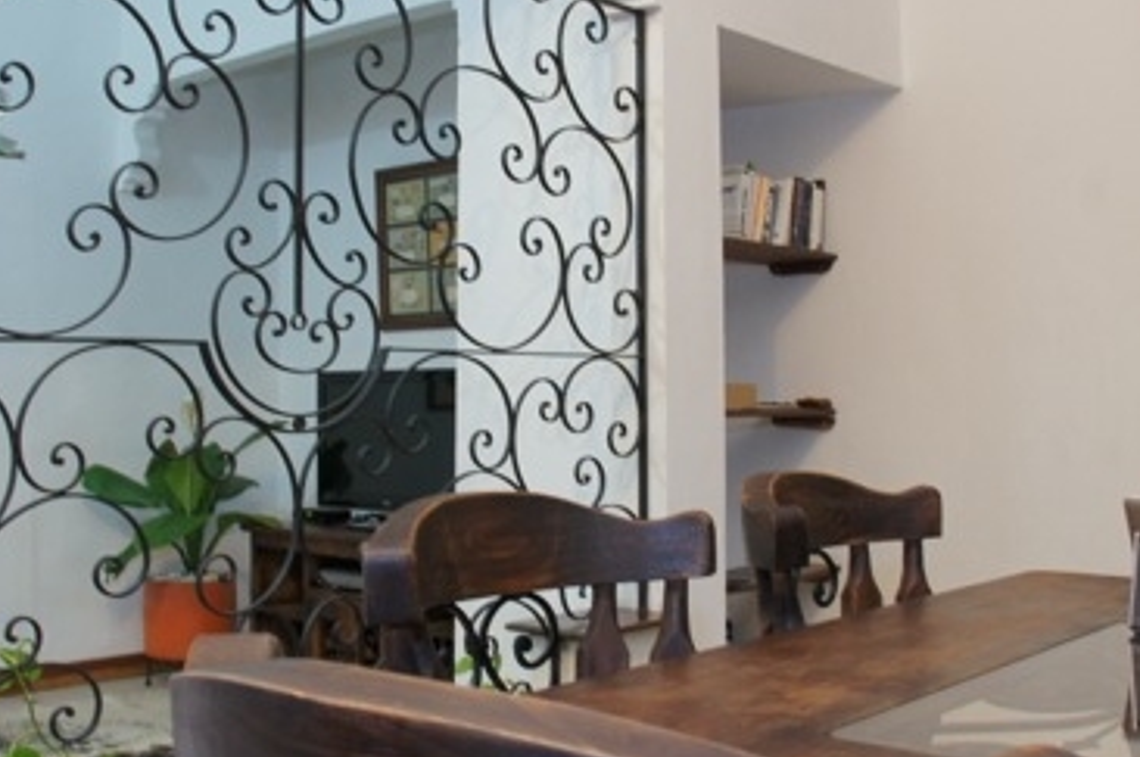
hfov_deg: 46.4
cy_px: 372
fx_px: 1328
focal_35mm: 42
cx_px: 542
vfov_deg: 31.8
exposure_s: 1/2.5
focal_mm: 16
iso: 800
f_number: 10
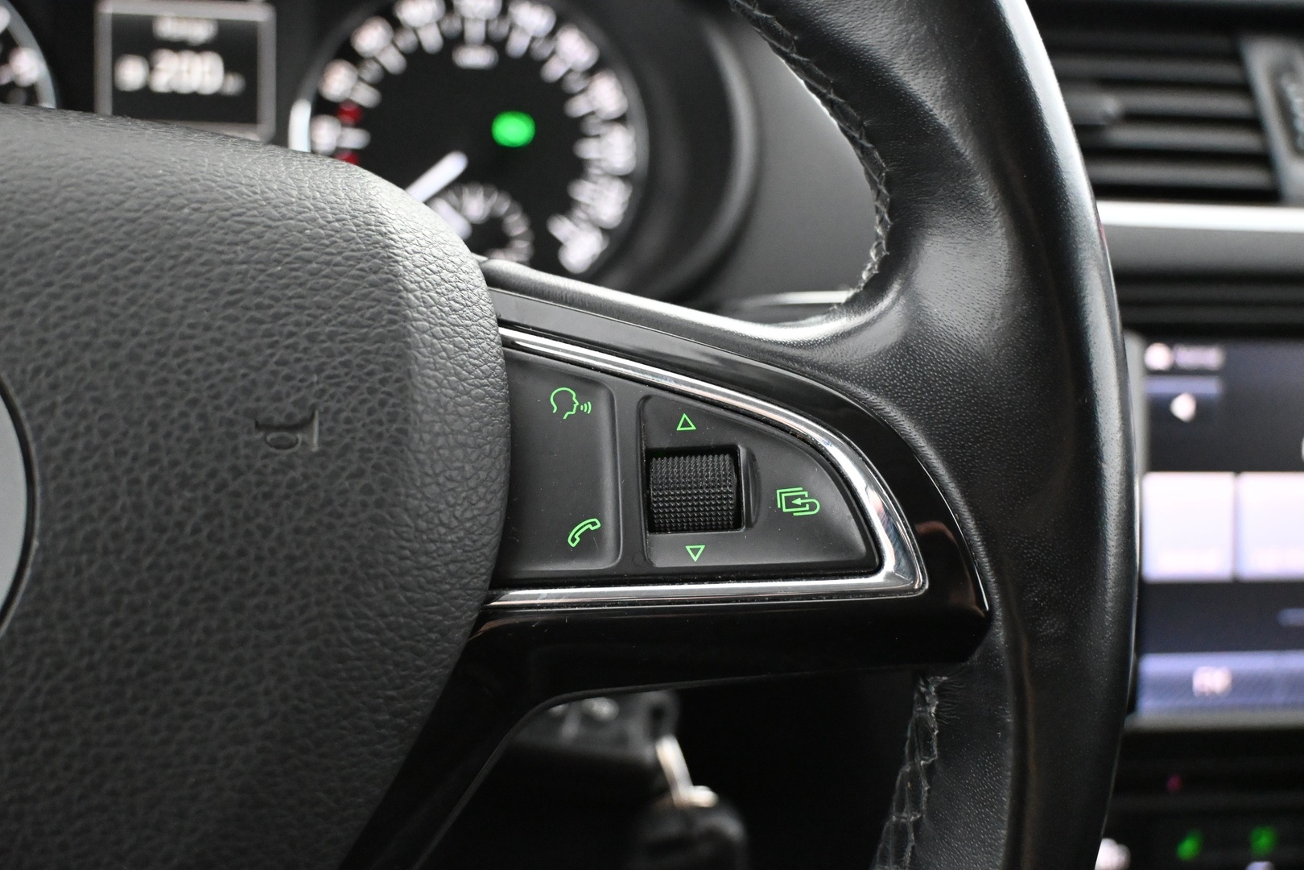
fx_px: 1304
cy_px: 435
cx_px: 652
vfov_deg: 36.9
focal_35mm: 36
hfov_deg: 53.1
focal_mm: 24
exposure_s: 1/40
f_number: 4.2
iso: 8000
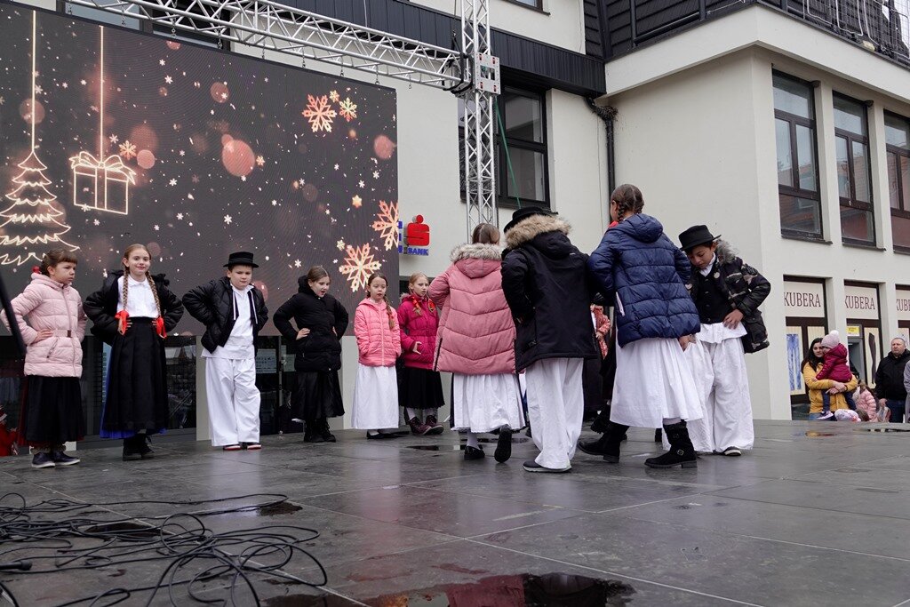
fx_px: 784
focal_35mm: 31
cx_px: 455
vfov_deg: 42.3
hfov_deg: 60.3
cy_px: 304
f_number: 2.8
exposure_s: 1/200
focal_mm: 11.51
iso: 100
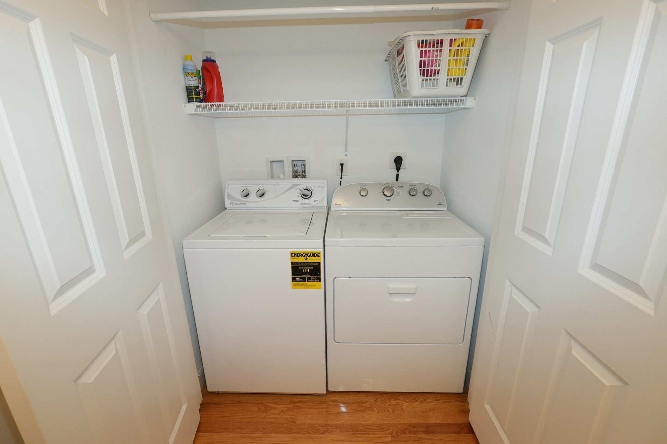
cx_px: 334
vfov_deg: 73.7
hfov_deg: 96.7
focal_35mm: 16
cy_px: 222
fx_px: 296
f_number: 5.6
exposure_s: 1/100
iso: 1000
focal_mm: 11
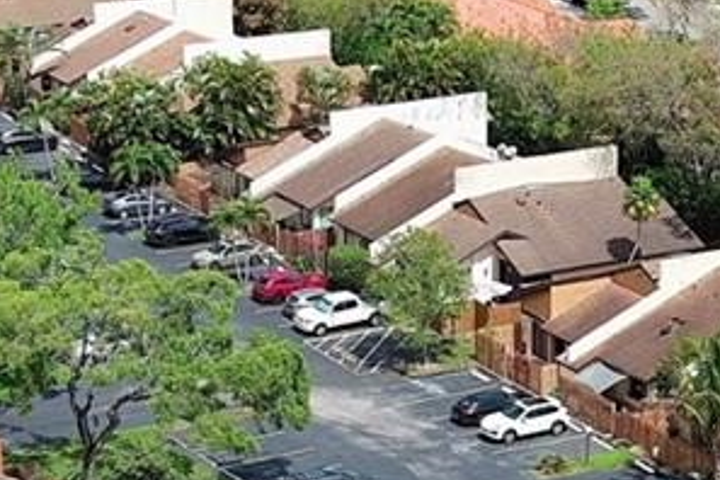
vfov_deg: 8.7
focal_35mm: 156
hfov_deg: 13.1
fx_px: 3120
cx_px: 497
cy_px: 582
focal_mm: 10.57
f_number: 2.8
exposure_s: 1/1248
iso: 101
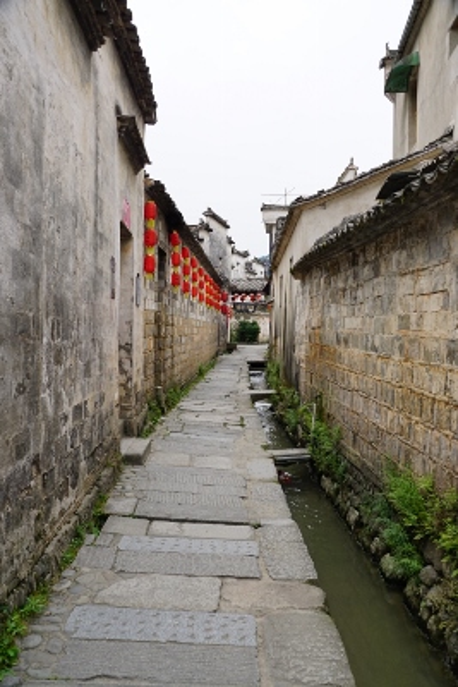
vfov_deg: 57.2
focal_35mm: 33
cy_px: 344
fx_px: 629
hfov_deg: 40.0
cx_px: 229
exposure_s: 1/125
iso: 100
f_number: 8
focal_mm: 22
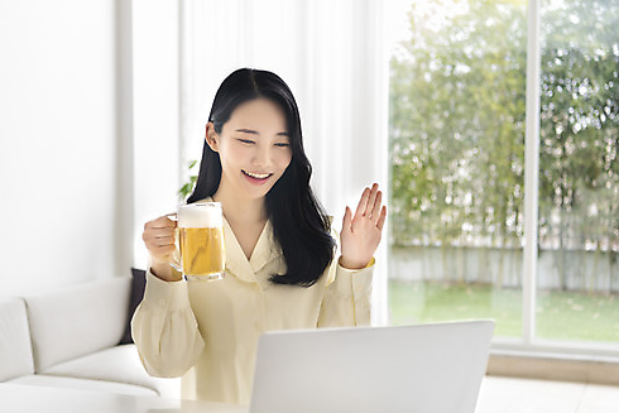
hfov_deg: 36.2
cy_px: 239
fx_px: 946
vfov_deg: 24.6
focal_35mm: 55
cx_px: 273
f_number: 2.8
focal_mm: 45
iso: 200
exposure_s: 1/100
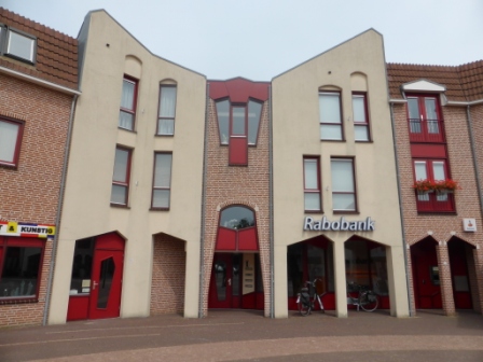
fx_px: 335
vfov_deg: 56.8
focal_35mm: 24
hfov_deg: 71.6
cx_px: 242
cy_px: 181
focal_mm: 4.3
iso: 100
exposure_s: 1/1600
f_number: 3.3
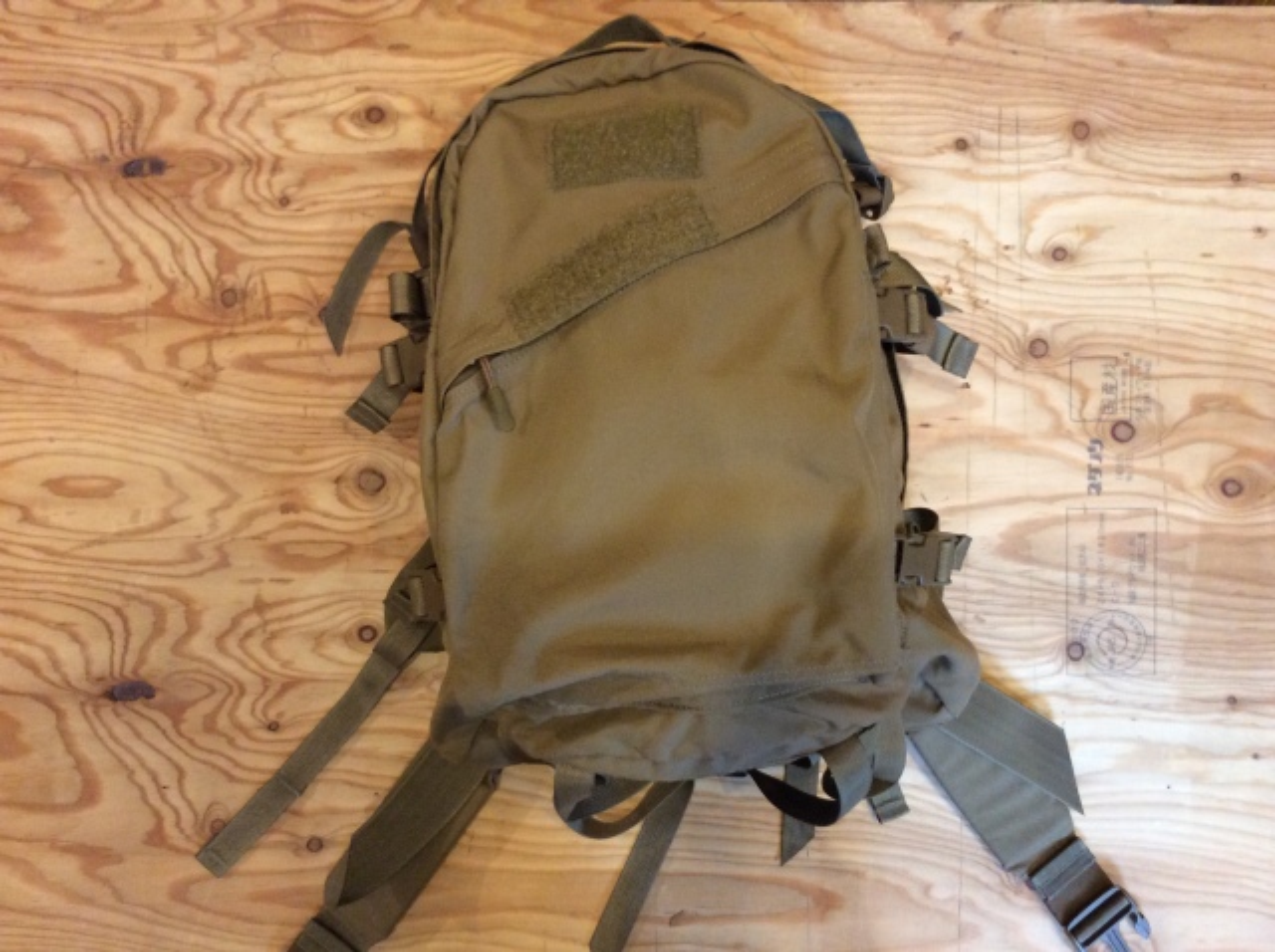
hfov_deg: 56.9
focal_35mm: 32
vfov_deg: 44.1
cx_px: 638
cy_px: 476
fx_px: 1177
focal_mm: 3.3
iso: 160
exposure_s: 1/24
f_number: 2.4
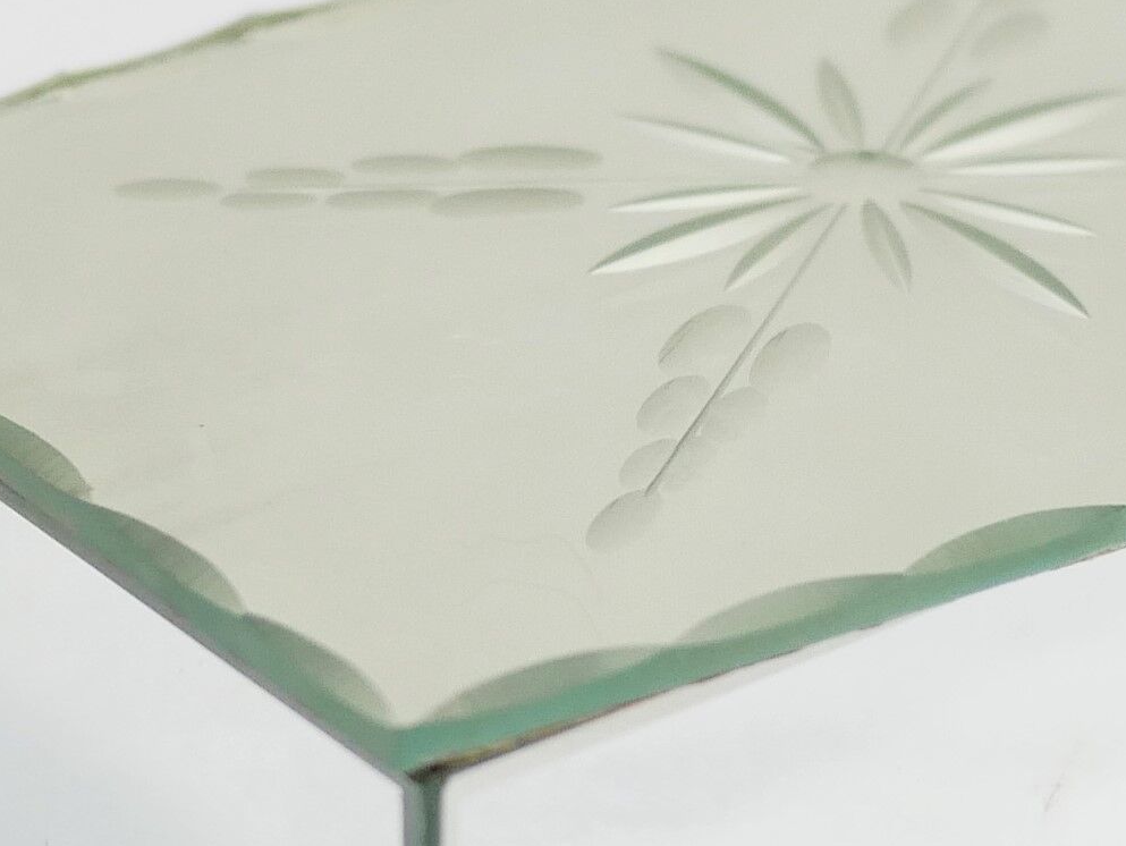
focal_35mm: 185
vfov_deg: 8.0
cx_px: 806
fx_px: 6021
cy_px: 390
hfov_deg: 10.7
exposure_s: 1/60
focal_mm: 20
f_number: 1.7
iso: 500
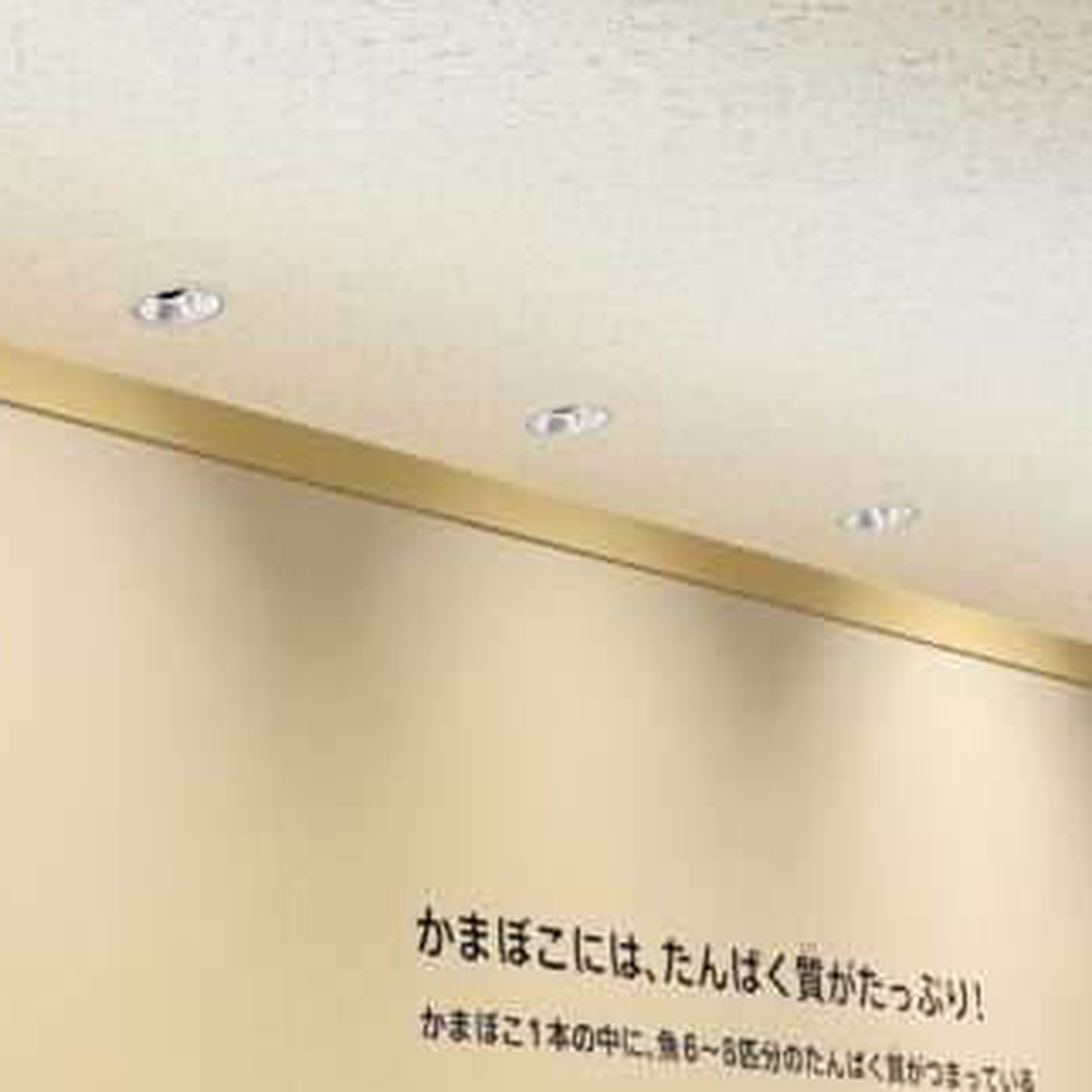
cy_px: 1106
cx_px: -98
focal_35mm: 73
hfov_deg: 22.4
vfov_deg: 22.7
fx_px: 2605
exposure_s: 1/122
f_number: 1.6
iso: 50
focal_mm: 5.96
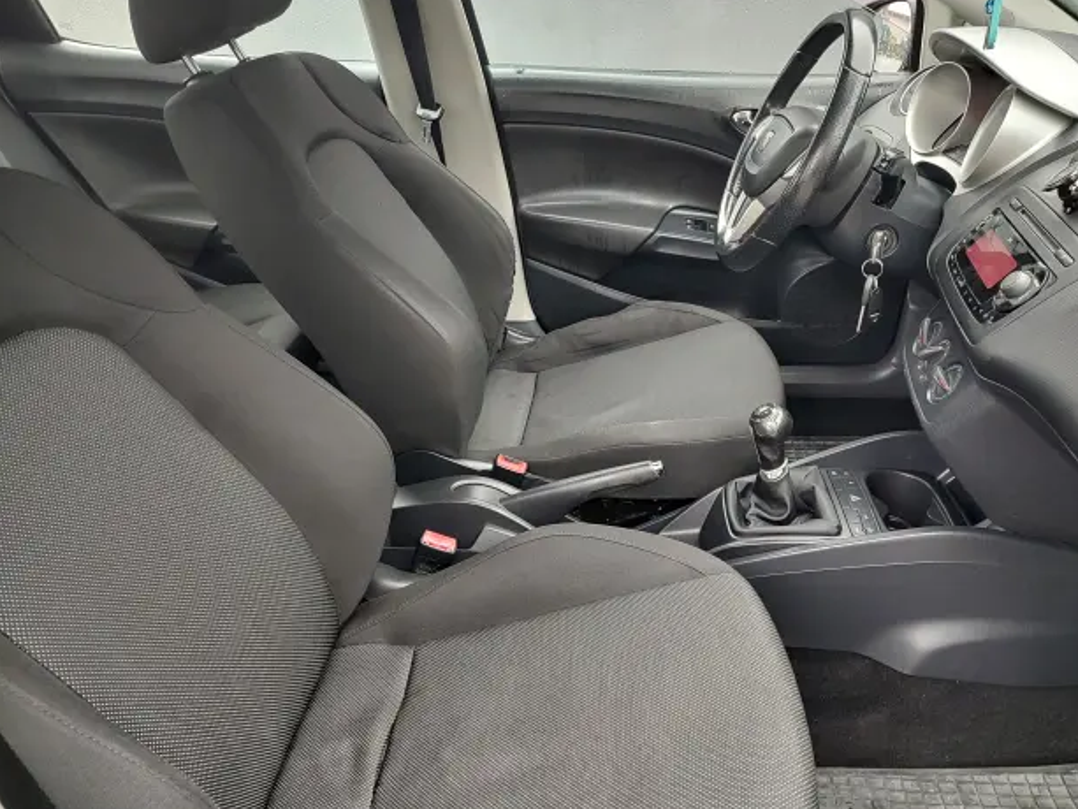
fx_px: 748
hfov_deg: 71.6
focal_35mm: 24
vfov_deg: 56.8
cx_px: 545
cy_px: 413
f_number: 1.8
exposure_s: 1/50
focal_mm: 5.56
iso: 267
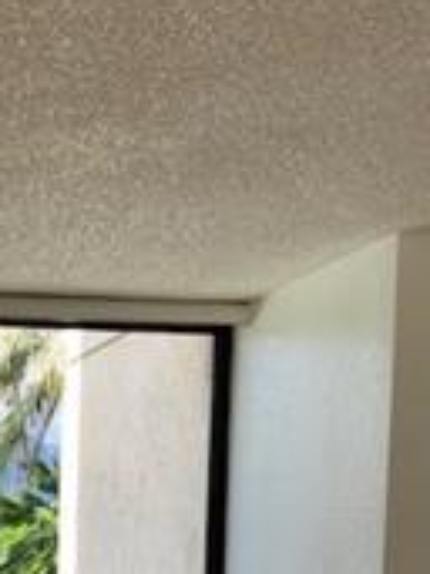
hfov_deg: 19.3
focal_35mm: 73
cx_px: -40
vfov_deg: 24.9
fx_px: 1211
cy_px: 628
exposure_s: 1/122
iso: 25
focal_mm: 4.25
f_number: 1.8
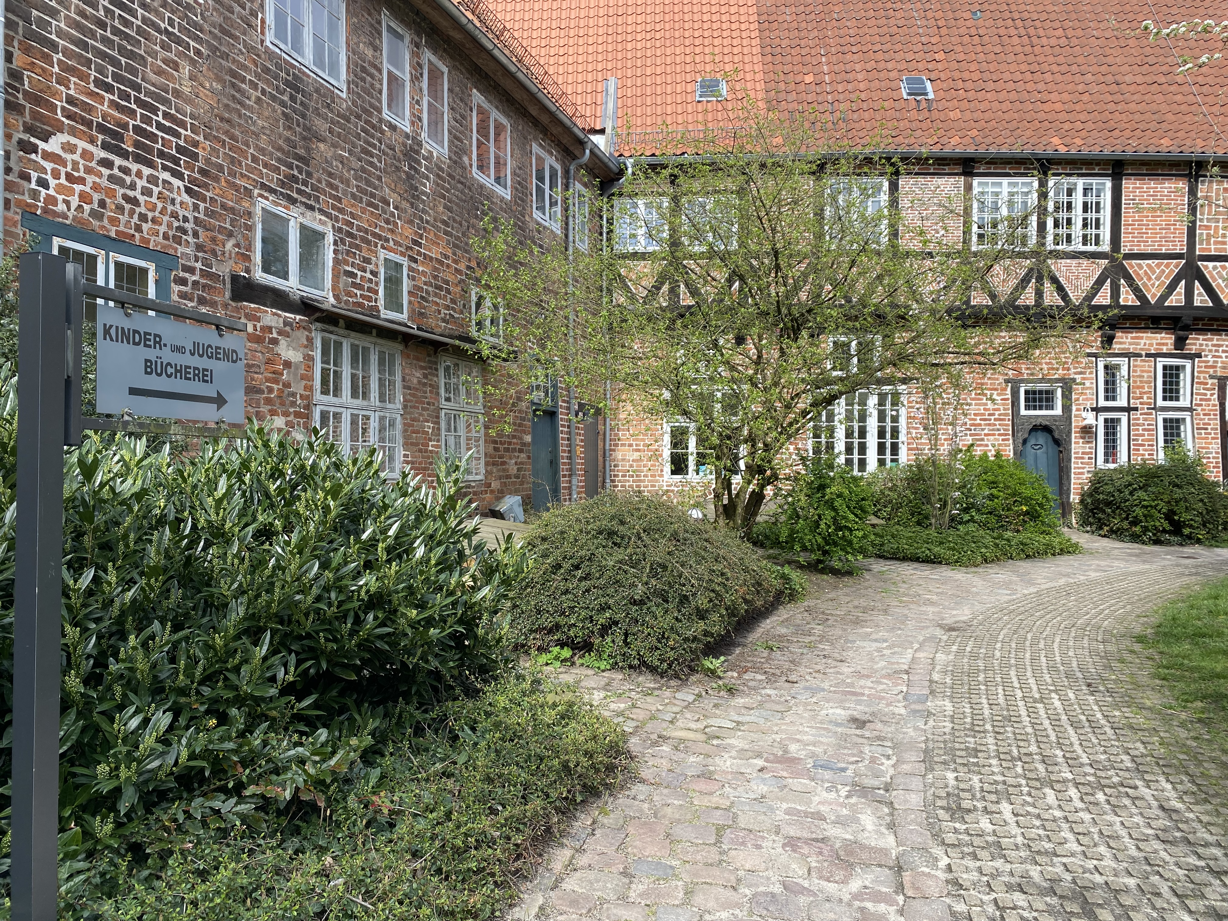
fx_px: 922
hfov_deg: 67.3
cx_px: 614
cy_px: 460
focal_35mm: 26
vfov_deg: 53.1
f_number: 1.8
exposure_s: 1/1043
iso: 32
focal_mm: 4.25
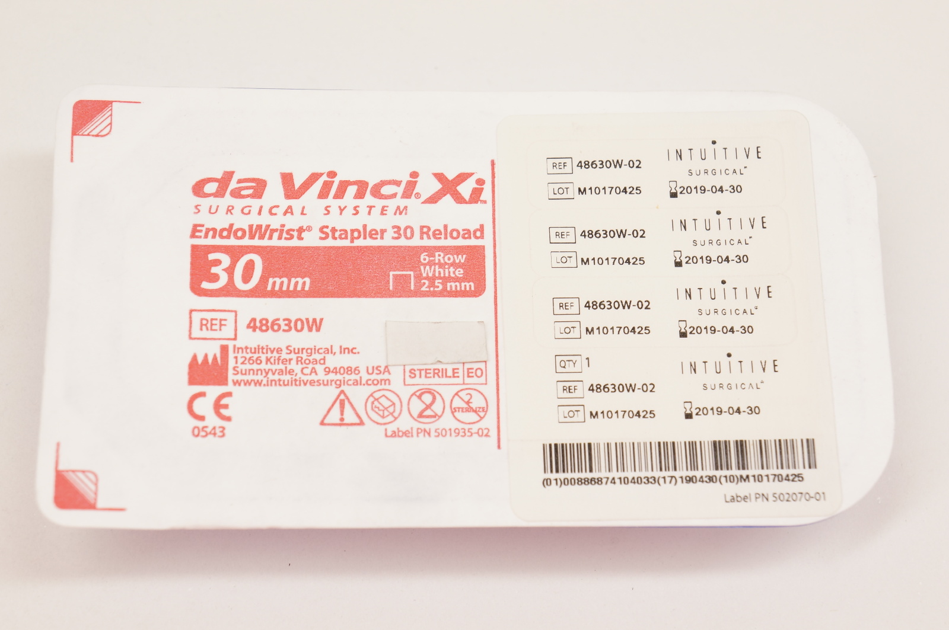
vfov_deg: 17.1
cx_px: 474
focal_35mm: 80
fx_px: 2093
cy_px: 315
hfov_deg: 25.5
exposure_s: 1/60
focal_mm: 53
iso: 400
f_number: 7.1
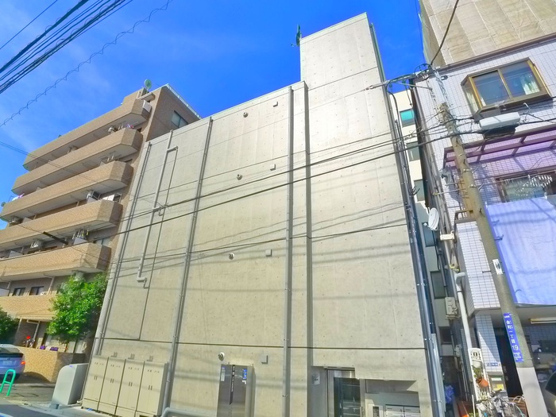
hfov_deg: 71.6
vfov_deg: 56.8
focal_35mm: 24
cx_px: 278
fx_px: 385
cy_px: 208
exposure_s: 1/1000
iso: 400
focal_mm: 5.1
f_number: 4.5
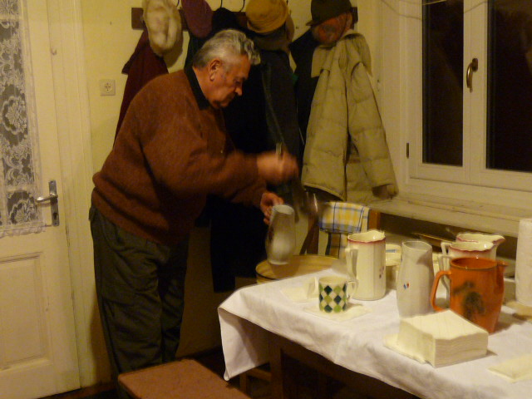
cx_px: 266
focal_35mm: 42
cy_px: 200
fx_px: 645
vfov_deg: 34.3
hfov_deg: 44.8
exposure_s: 1/8
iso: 400
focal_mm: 4.8
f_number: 2.8
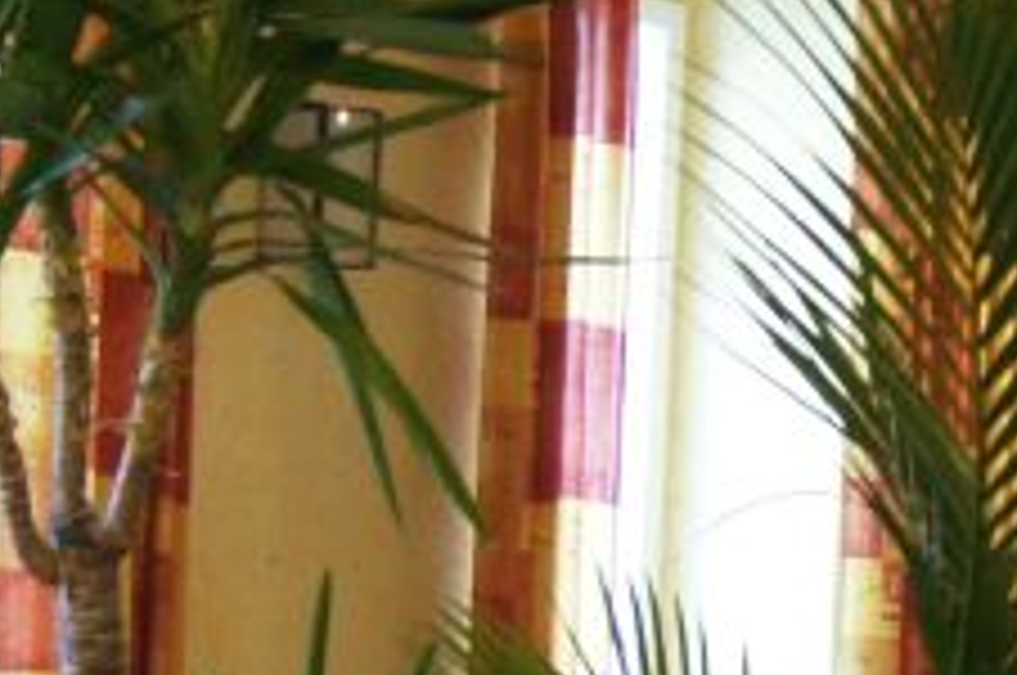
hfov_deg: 12.0
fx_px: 4796
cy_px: 882
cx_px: 936
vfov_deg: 7.9
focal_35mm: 170
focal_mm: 20
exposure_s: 1/30
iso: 1600
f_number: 3.5
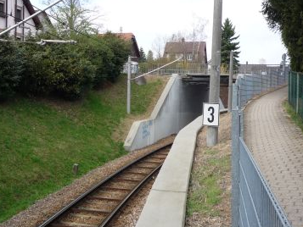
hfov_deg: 43.7
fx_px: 377
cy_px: 115
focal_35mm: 43
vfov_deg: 33.6
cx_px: 125
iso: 100
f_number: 4
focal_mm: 5.2
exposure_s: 1/250
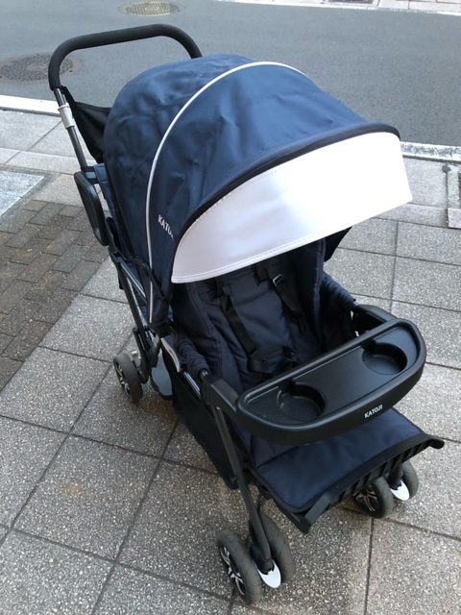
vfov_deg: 63.4
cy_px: 308
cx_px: 230
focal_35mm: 28
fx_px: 497
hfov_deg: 49.7
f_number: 1.8
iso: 100
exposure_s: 1/13
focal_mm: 3.99
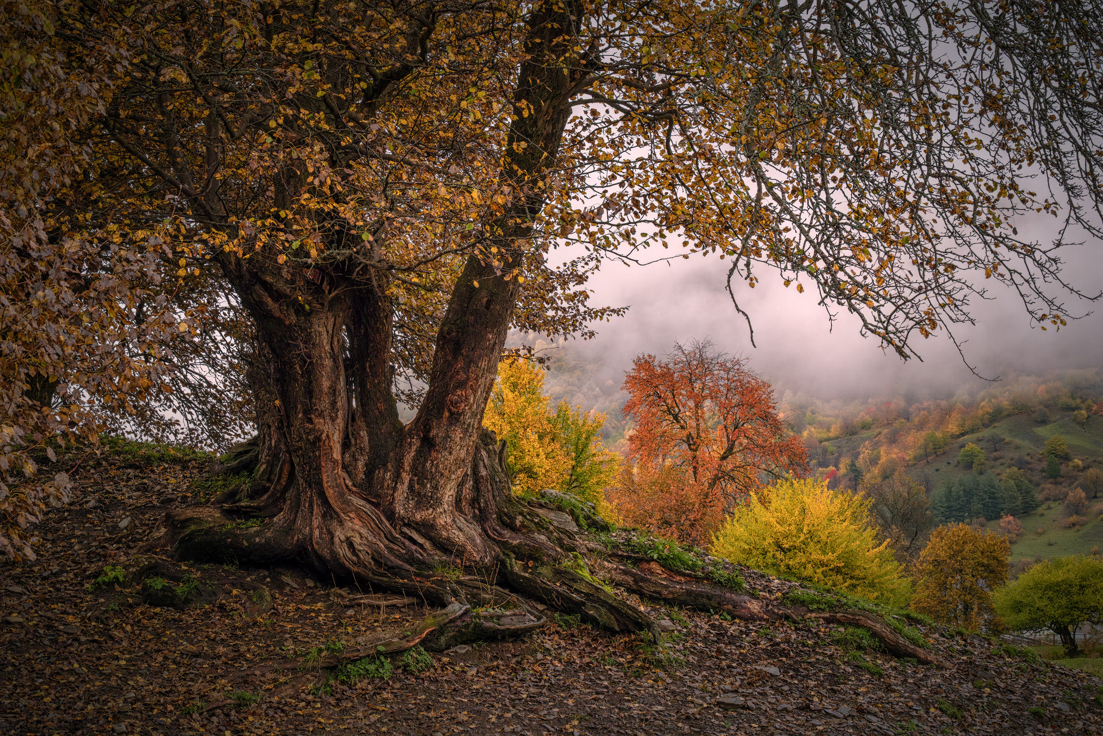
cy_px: 368
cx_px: 552
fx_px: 2298
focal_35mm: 75
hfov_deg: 27.0
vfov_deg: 18.2
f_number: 11
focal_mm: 50
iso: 500
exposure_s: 1/75
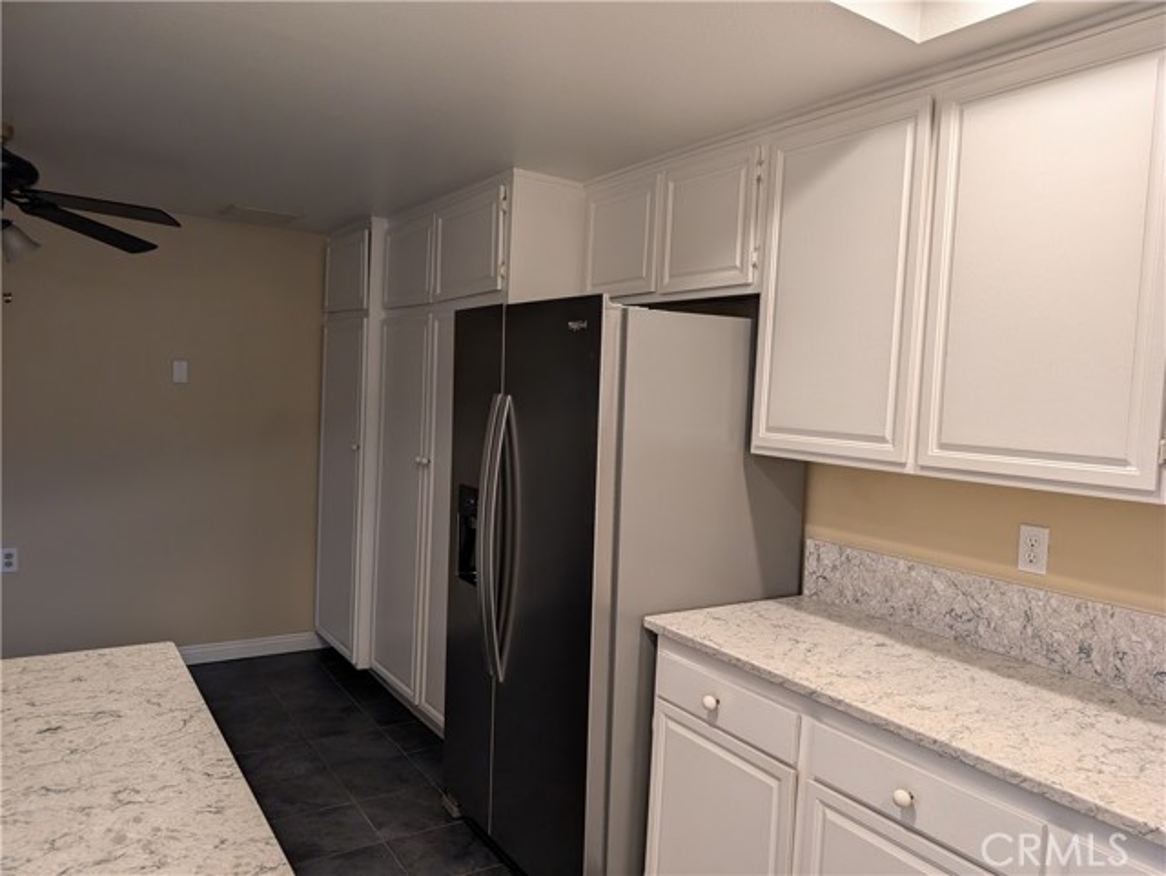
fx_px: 809
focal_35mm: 24
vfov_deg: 56.9
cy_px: 438
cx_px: 583
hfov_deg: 71.6
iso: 59
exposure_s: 1/30
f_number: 1.68
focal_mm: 6.9
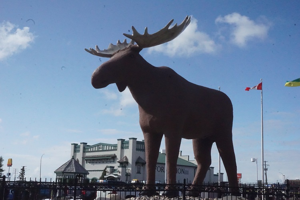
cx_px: 150
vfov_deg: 25.8
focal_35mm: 52
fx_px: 437
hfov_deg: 37.9
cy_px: 100
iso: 10000
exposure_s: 1/4000
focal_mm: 35
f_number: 25
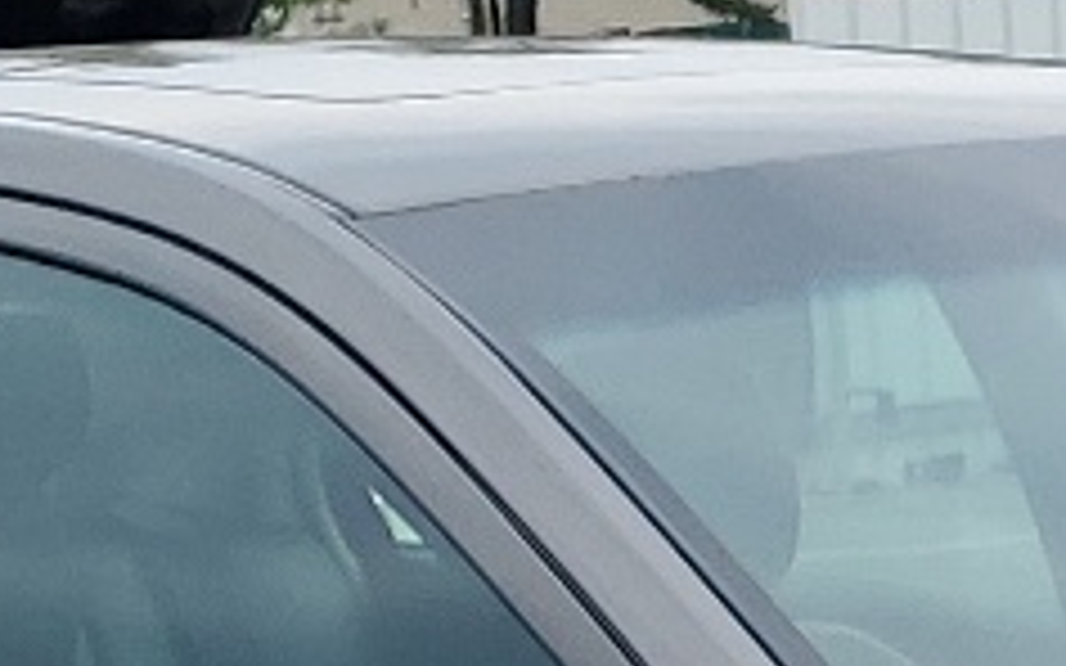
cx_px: 1376
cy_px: 1886
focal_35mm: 186
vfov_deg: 6.5
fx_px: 5402
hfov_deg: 11.0
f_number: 1.5
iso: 50
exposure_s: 1/1429
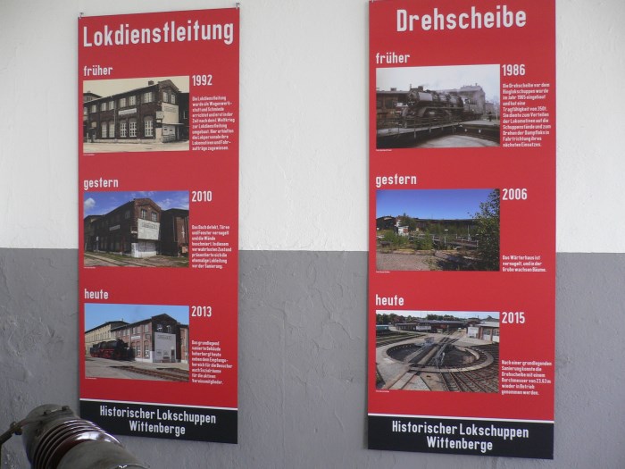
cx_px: 312
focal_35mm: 35
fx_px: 632
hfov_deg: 52.6
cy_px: 234
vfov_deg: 40.7
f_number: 2.8
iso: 100
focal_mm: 5.8
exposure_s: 1/25
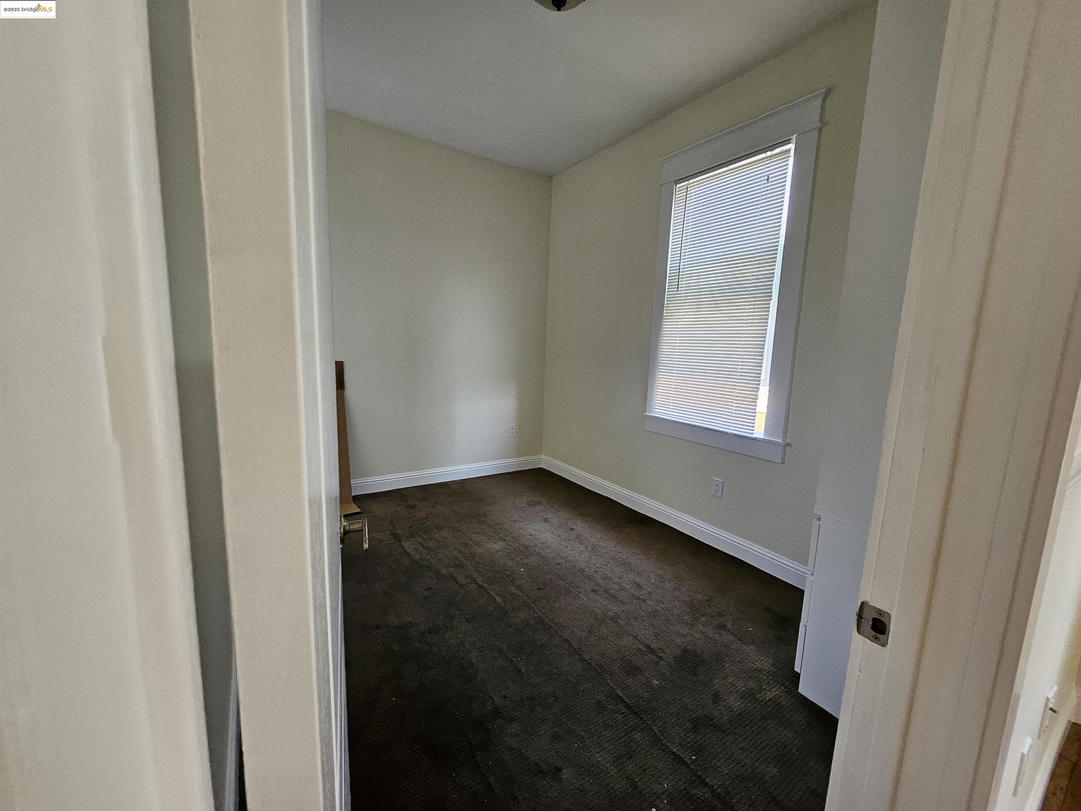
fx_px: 406
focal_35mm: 13
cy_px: 406
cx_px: 540
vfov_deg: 89.9
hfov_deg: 106.2
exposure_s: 1/77
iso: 160
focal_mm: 1.74
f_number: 2.2
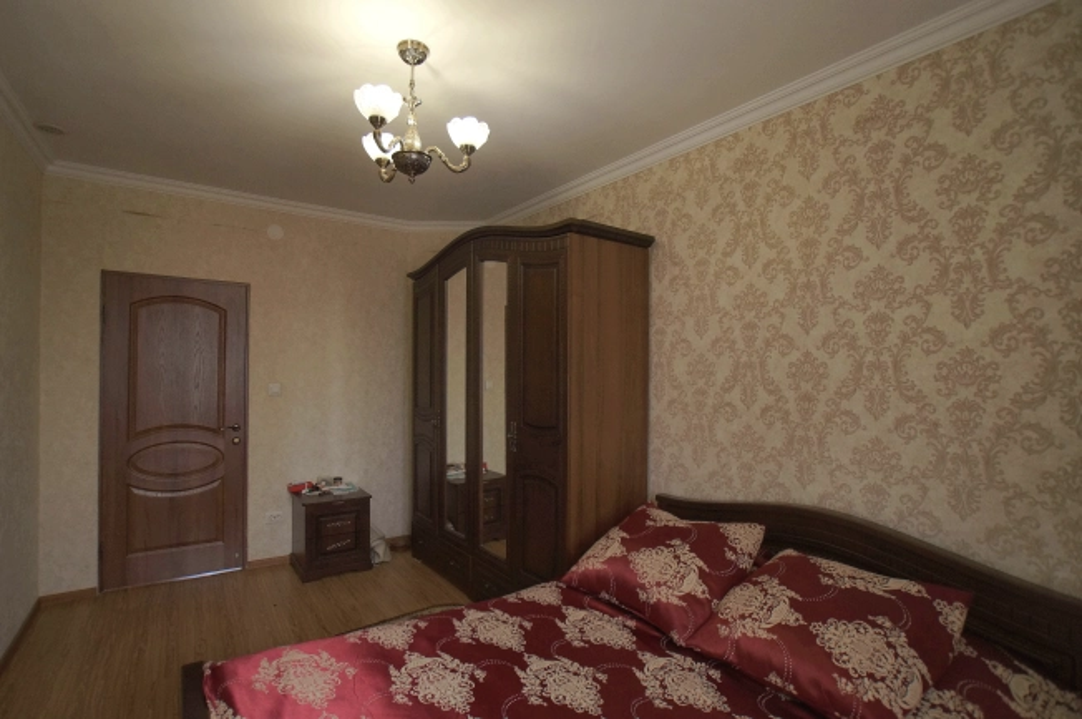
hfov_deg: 95.1
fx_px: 495
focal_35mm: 16
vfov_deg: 71.9
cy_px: 360
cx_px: 541
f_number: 4.5
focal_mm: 11
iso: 800
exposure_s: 1/125
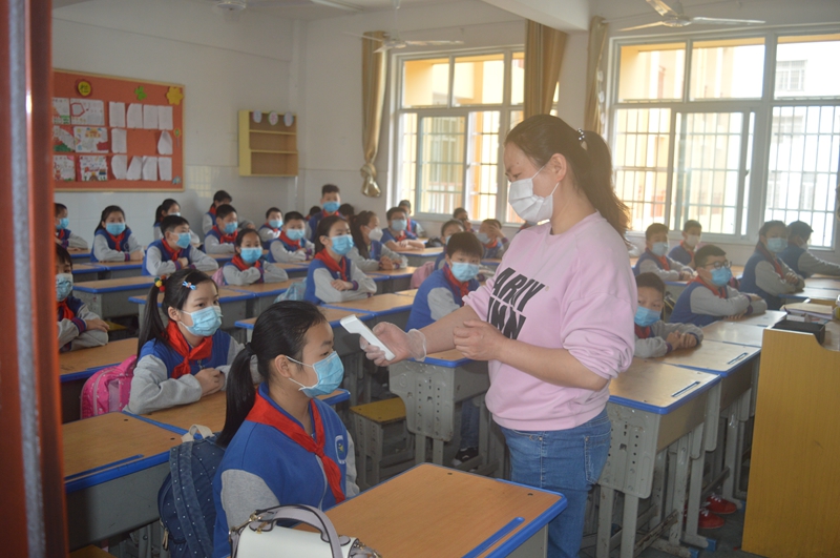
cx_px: 420
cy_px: 279
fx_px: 769
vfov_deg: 39.9
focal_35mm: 33
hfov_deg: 57.3
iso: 400
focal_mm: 22
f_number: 3.8
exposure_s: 1/60
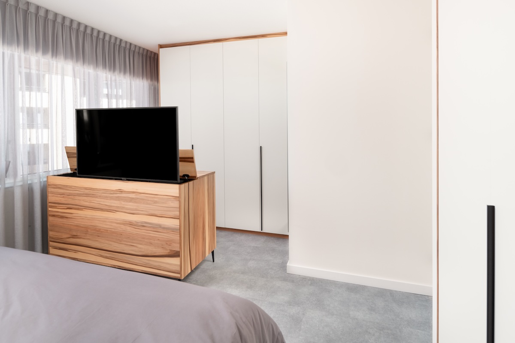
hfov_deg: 86.9
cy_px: 172
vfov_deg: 64.6
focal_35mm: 19
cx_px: 258
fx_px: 272
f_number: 8
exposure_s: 1/80
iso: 400
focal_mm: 19
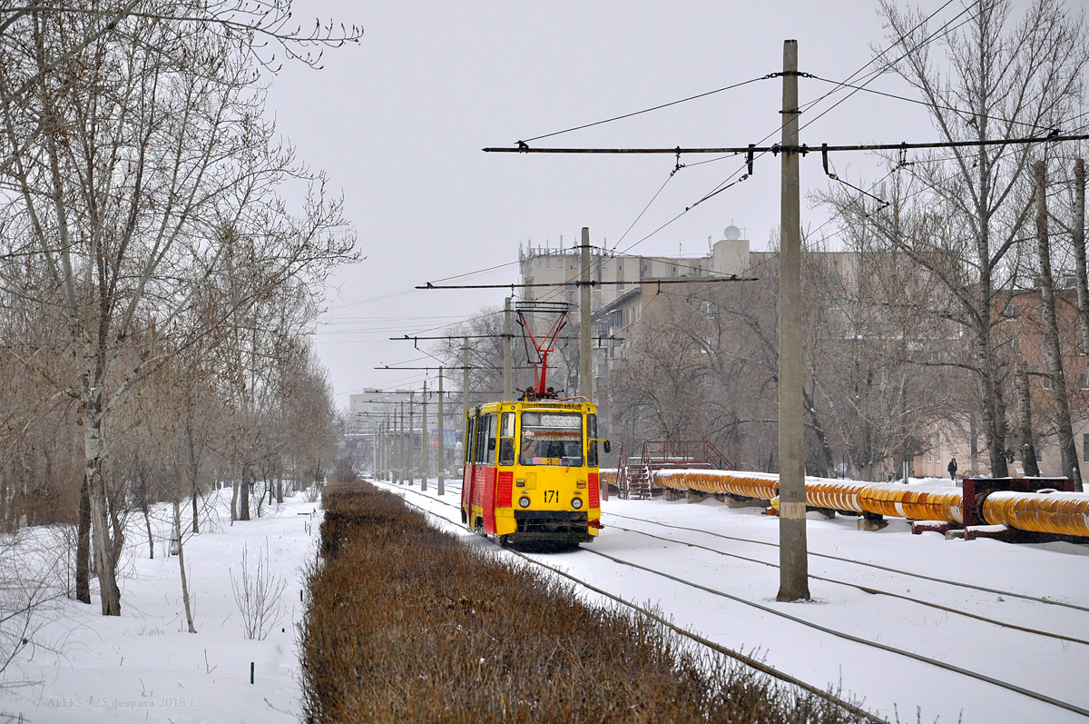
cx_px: 544
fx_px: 2991
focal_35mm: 99
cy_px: 362
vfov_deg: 13.8
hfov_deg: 20.6
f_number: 7.1
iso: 200
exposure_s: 1/400
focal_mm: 66
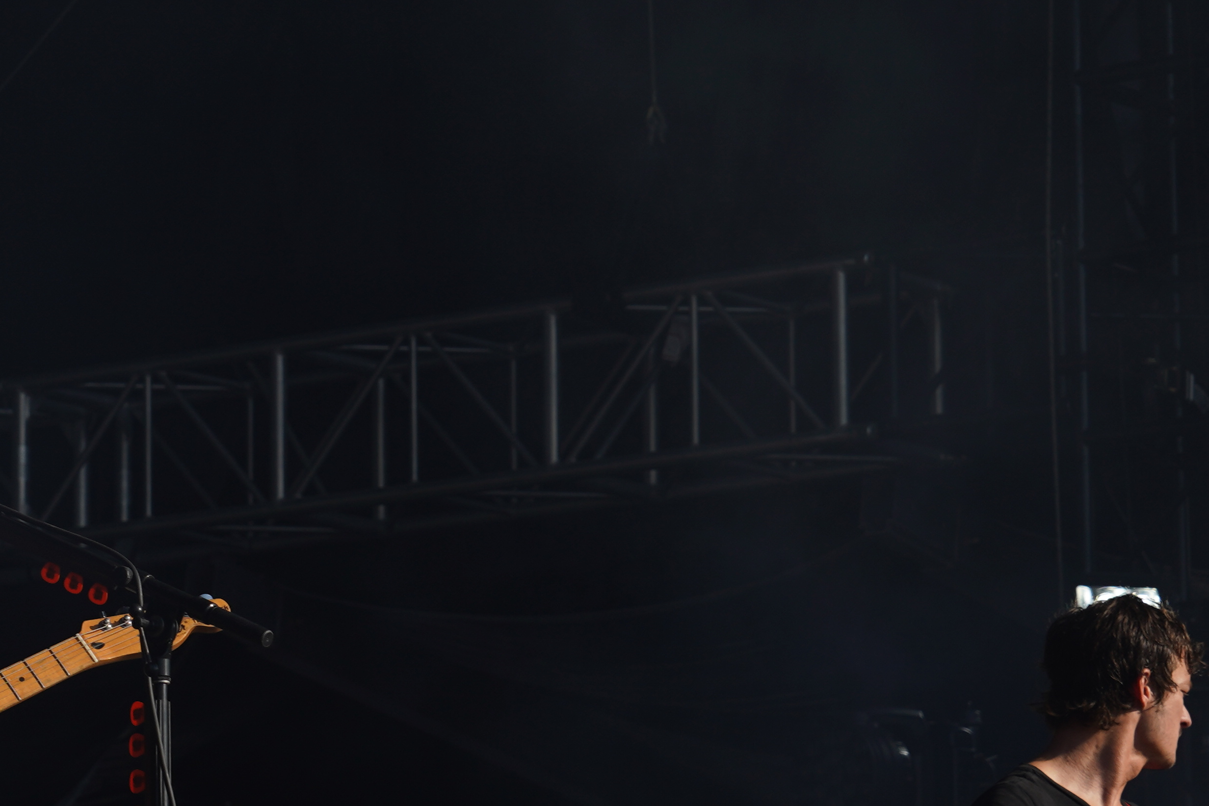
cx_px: 277
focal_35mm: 207
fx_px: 6952
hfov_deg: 9.9
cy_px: 323
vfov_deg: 6.6
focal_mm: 85
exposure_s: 1/400
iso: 100
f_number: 8
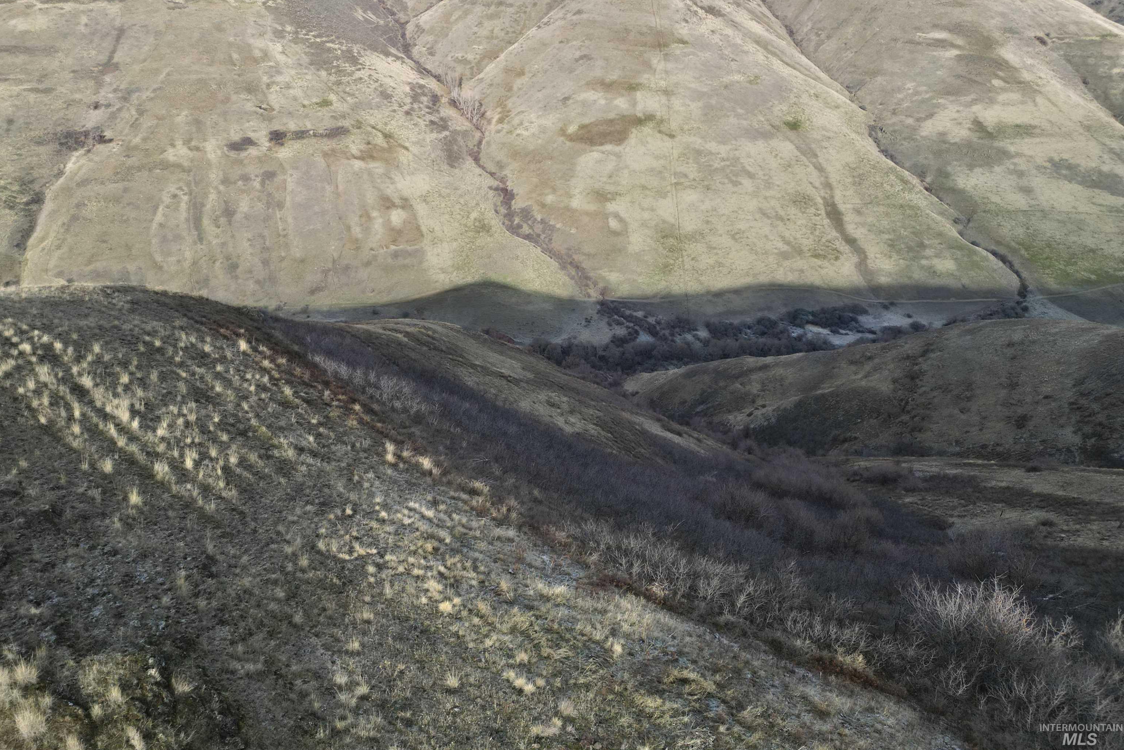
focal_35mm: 25
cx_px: 561
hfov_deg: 71.5
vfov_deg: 51.2
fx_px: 781
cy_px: 343
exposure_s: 1/2000
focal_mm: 6.72
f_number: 1.7
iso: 120
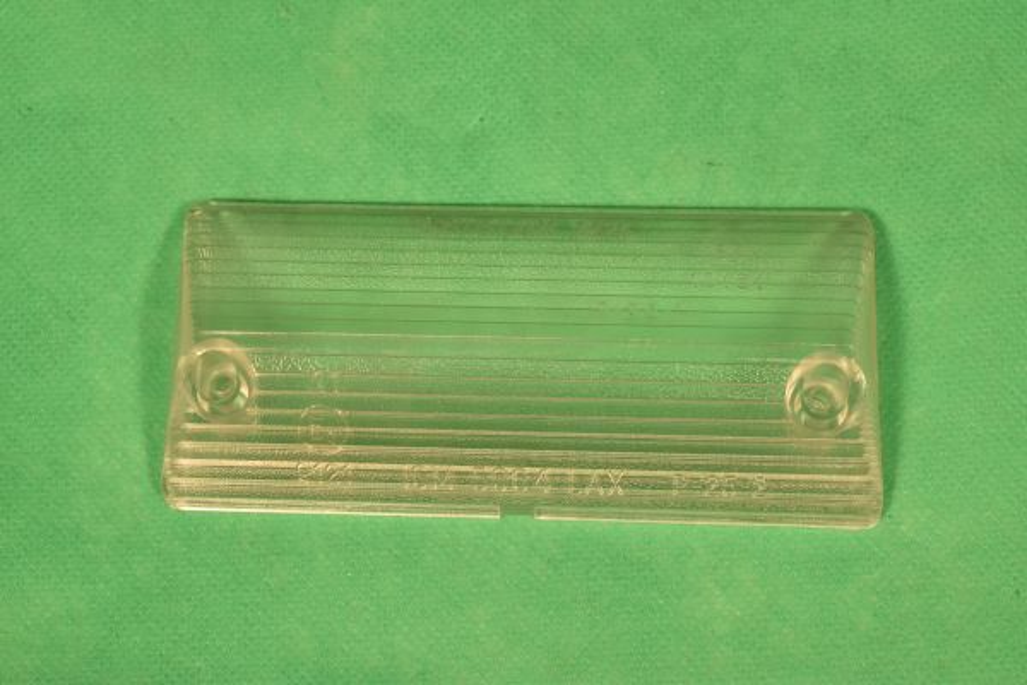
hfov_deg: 35.1
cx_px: 514
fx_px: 1626
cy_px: 342
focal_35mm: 57
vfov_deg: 23.8
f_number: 14
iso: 320
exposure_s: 1/60
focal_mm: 38
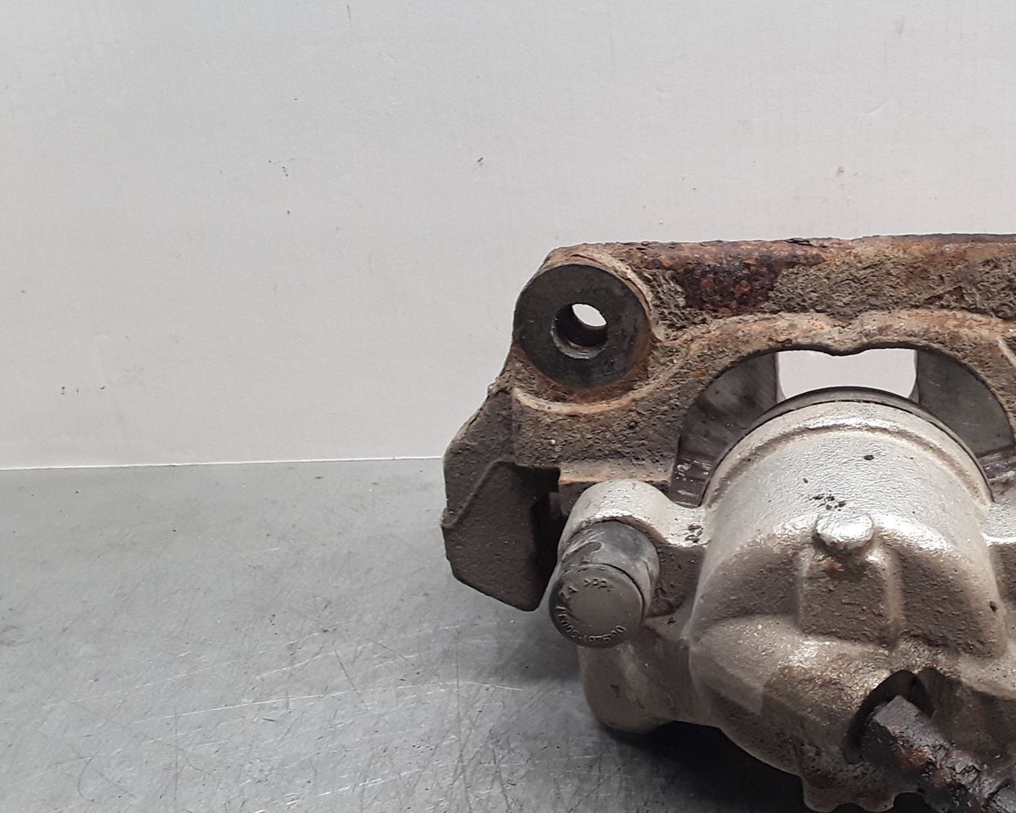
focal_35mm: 45
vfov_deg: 33.3
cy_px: 494
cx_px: 822
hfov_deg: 39.4
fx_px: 1353
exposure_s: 1/50
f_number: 1.9
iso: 50
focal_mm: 2.91
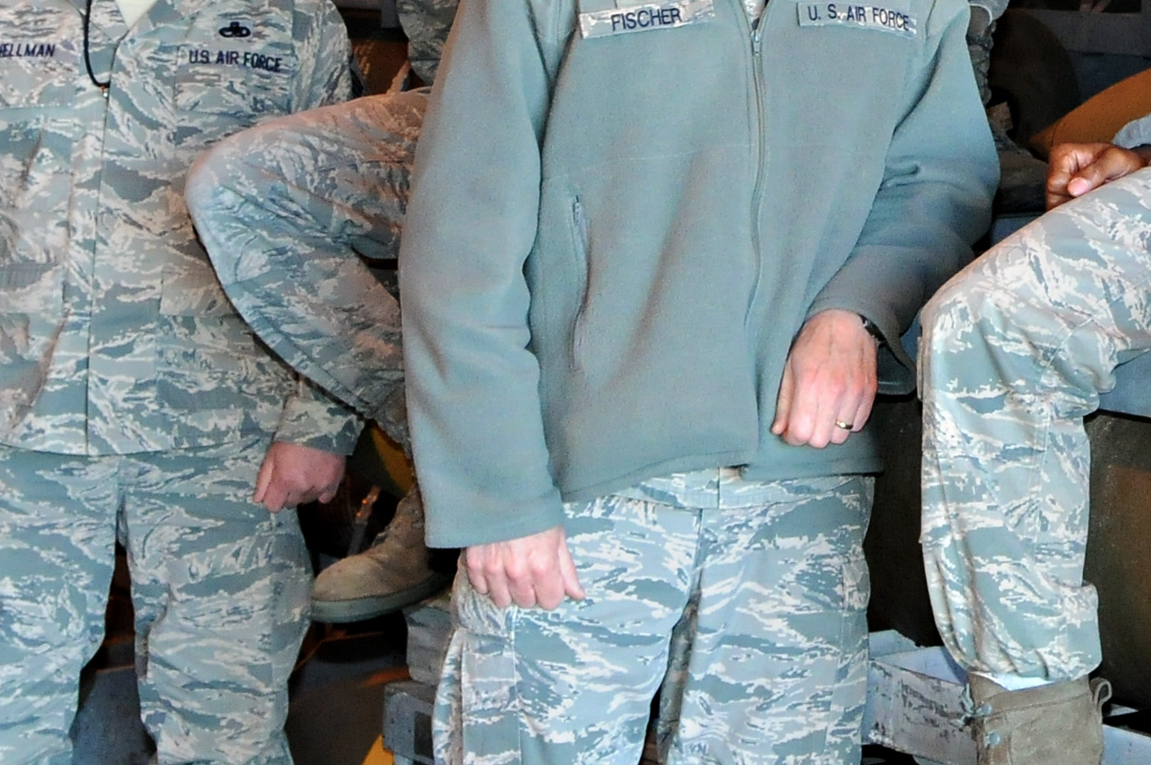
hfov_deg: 17.7
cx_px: 1099
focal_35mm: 114
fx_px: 3629
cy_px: -396
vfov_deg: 11.5
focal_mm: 23
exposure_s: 1/60
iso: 1000
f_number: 7.1
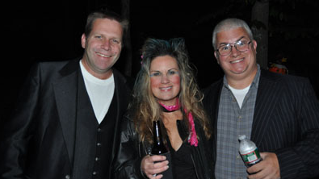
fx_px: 296
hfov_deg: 56.6
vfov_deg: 33.7
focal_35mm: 35
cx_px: 159
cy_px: 87
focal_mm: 22
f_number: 4
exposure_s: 1/60
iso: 800
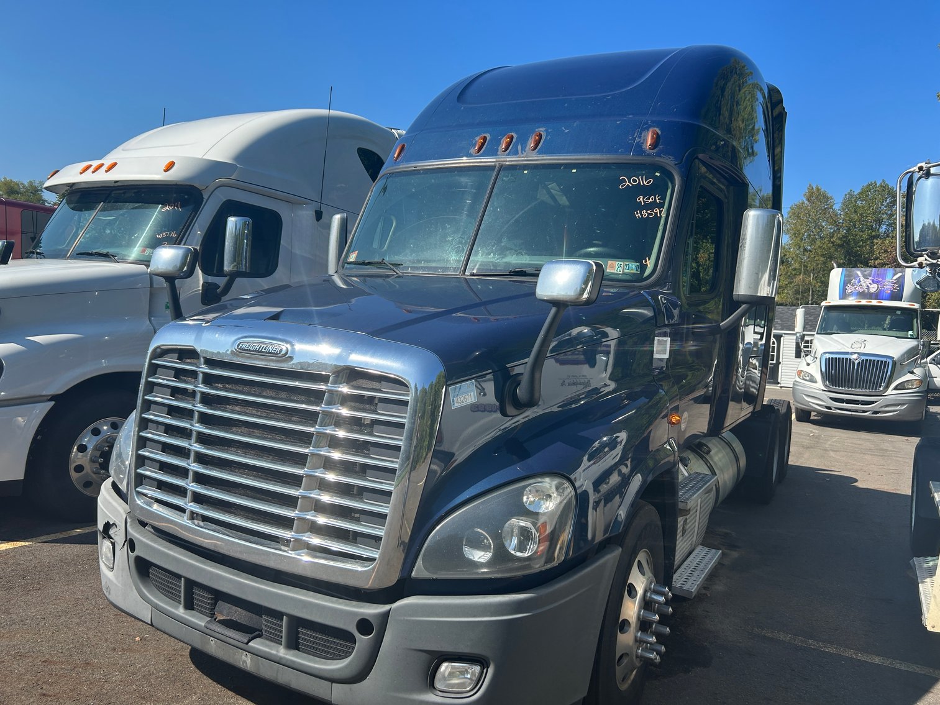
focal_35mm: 26
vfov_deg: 53.1
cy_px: 352
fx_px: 706
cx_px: 470
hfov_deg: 67.3
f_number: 1.5
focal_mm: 5.7
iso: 50
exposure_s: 1/2632
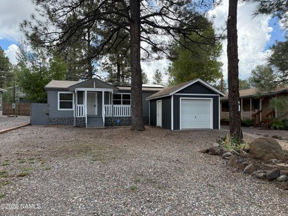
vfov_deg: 56.8
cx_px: 144
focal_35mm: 24
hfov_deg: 71.6
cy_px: 108
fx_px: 200
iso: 100
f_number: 1.78
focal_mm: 6.76
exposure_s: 1/1522
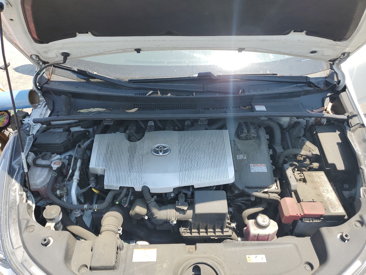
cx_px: 183
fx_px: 275
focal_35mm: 26
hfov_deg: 67.3
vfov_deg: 53.1
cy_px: 138
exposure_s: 1/1111
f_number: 1.5
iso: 50
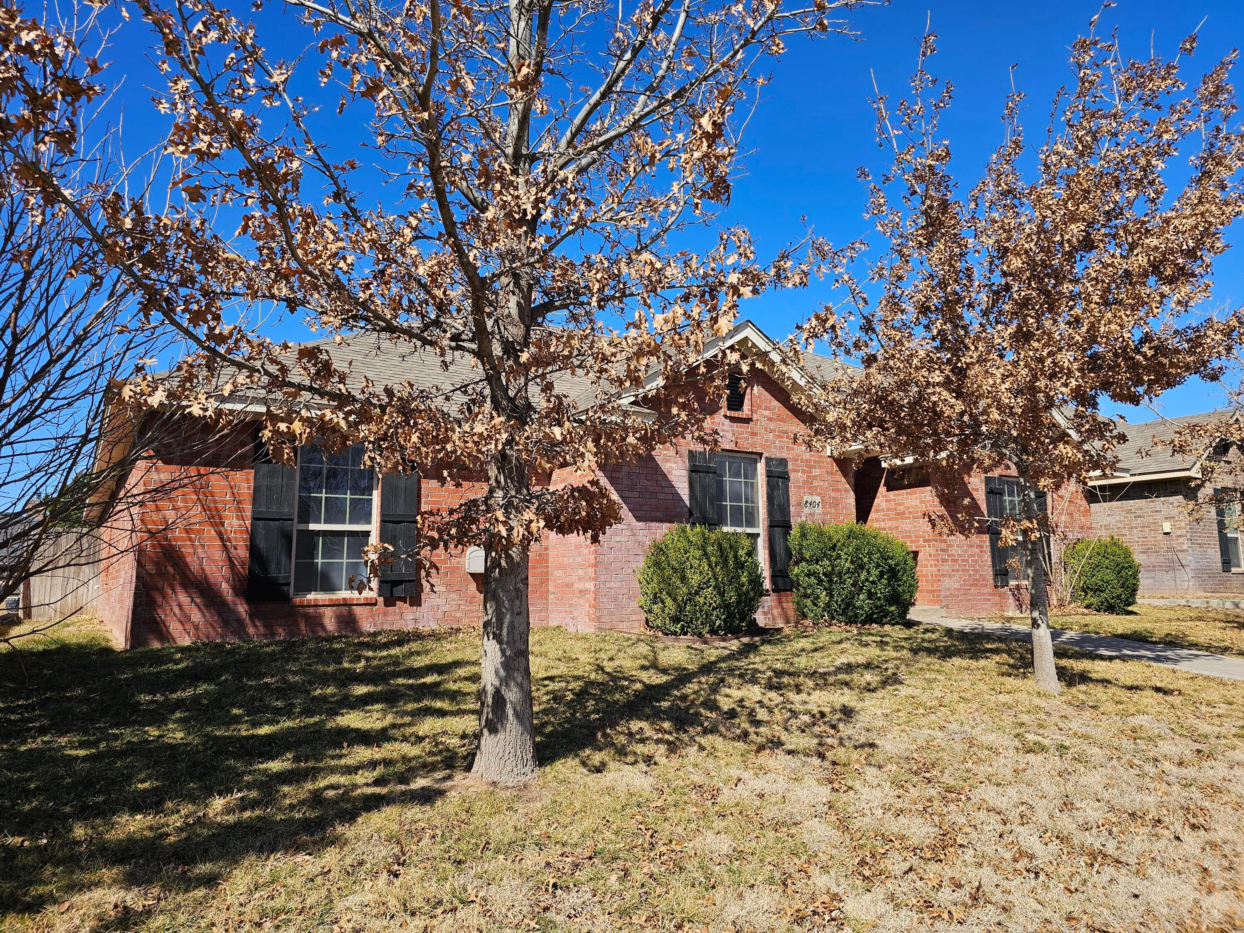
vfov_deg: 58.9
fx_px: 827
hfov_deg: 73.9
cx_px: 622
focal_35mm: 23
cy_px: 466
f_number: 1.7
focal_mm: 6.3
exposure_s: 1/675
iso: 10
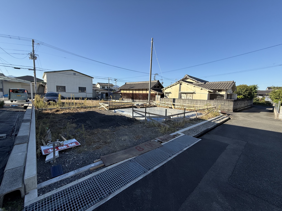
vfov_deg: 85.7
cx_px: 141
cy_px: 106
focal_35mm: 14
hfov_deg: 102.1
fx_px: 114
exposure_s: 1/1464
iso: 50
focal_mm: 2.22
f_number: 2.2
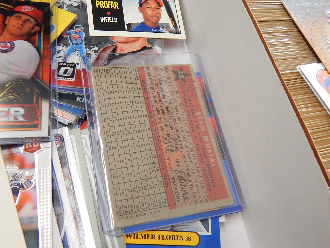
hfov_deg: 58.4
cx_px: 165
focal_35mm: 31
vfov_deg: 45.4
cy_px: 124
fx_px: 296
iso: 400
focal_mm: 5.6
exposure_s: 1/40
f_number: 3.2
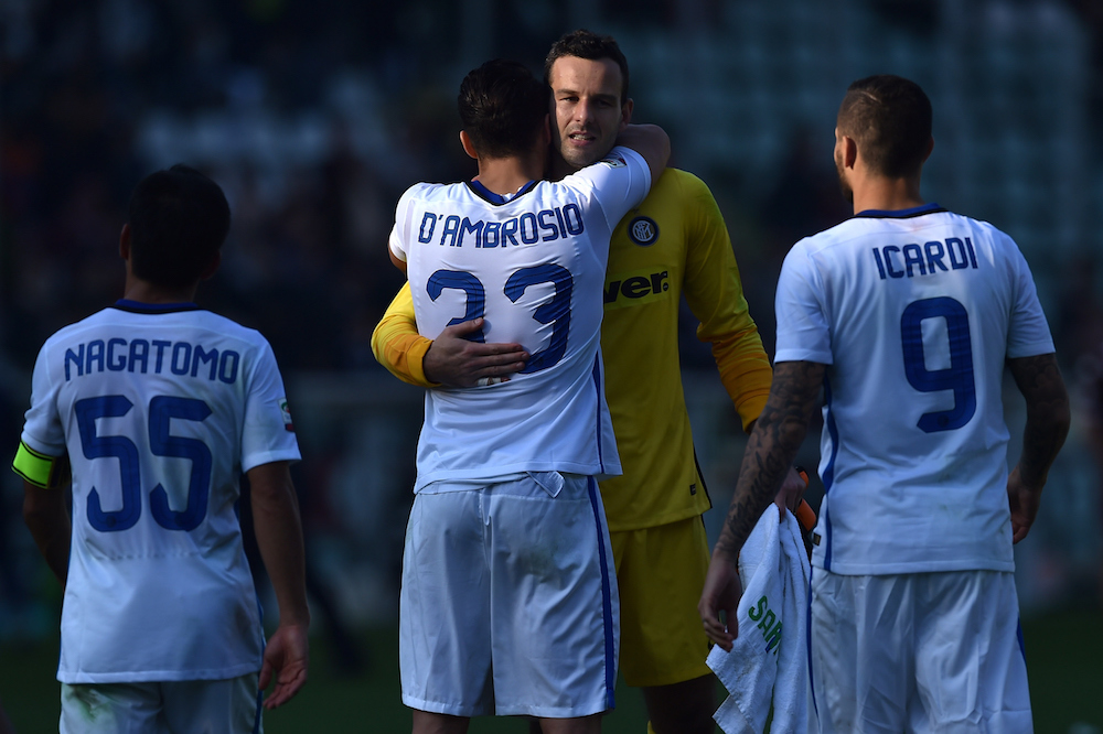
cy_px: 367
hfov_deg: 5.2
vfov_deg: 3.4
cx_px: 552
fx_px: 12251
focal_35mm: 400
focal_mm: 400
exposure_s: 1/1600
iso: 100
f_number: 4
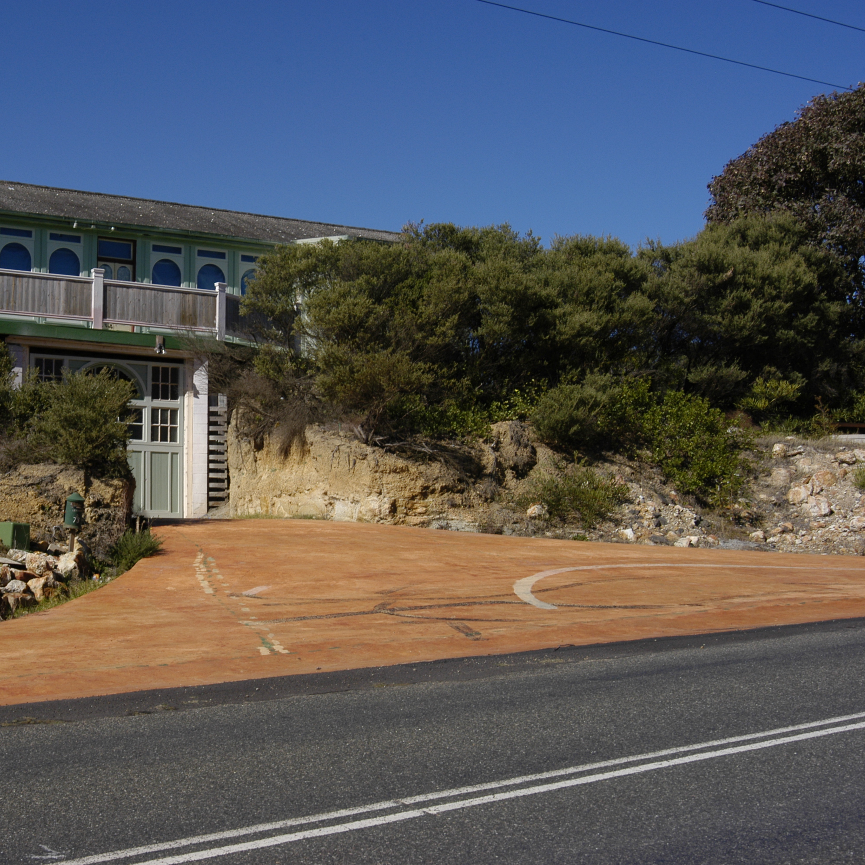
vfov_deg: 34.0
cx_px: 215
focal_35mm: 50
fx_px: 1414
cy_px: 431
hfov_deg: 33.3
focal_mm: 26
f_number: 10
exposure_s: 1/400
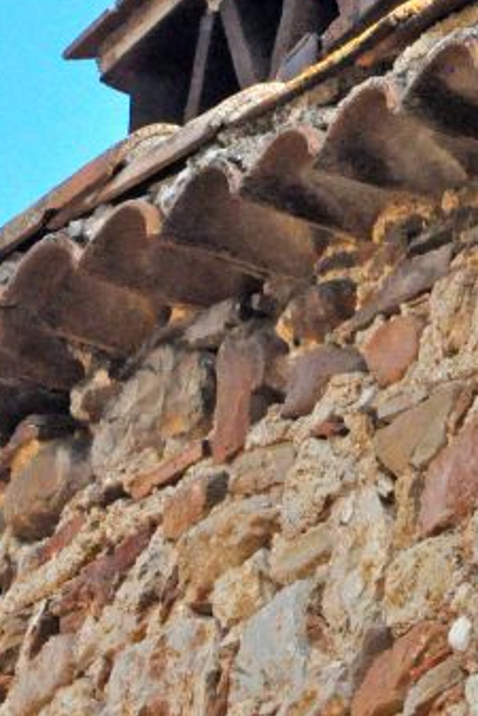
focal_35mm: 591
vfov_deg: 3.5
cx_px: 446
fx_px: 11758
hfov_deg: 2.3
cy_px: 13
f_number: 14
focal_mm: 130
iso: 2500
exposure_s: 1/800
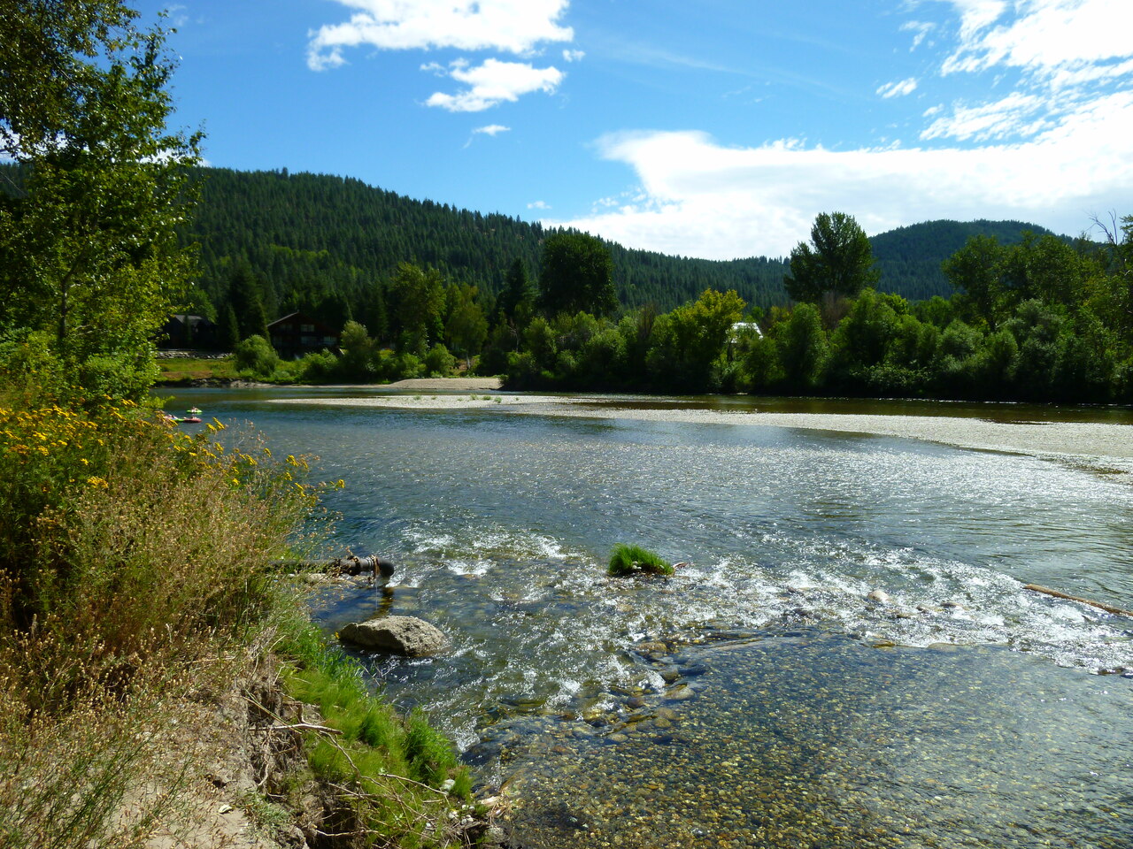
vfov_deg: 54.9
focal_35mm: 25
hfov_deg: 69.4
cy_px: 424
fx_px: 818
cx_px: 566
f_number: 3.3
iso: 80
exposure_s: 1/640
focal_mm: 4.5
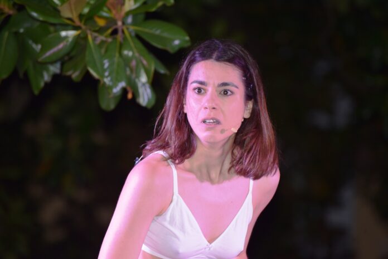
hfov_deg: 6.9
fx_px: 3235
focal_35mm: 300
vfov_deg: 4.6
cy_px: 130
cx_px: 194
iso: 1400
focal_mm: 300
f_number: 5.6
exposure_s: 1/60
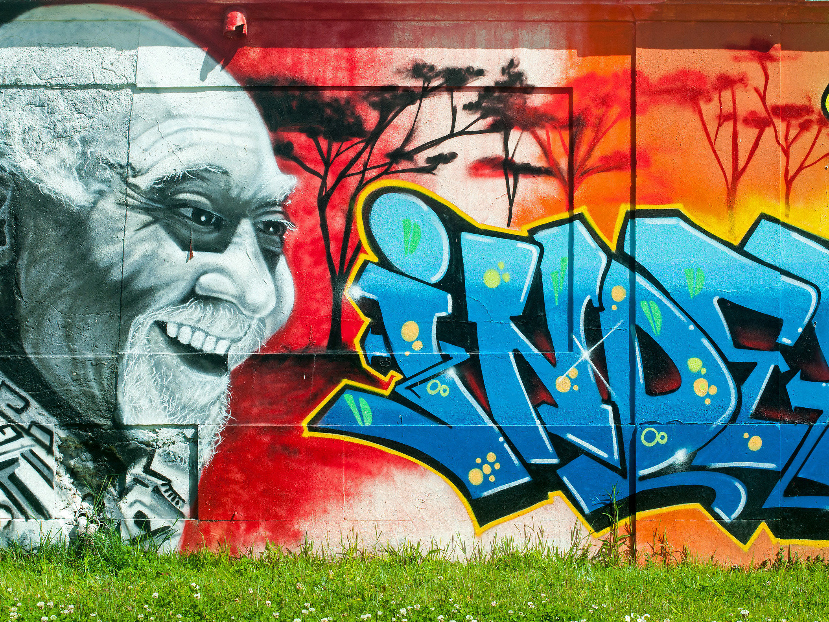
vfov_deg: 18.0
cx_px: 364
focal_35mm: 82
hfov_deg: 23.8
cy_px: 310
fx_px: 1964
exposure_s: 1/250
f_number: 9
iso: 200
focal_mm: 50
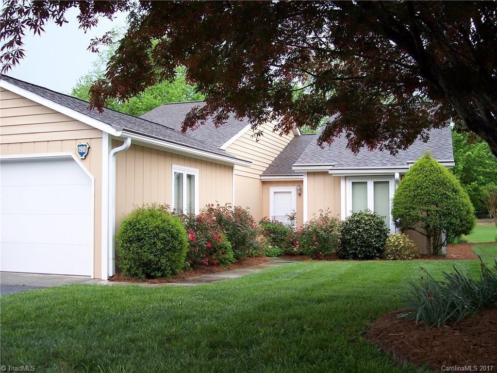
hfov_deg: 47.9
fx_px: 560
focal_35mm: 39
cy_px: 186
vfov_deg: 36.8
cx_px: 248
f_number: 3.4
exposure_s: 1/90
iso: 100
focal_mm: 8
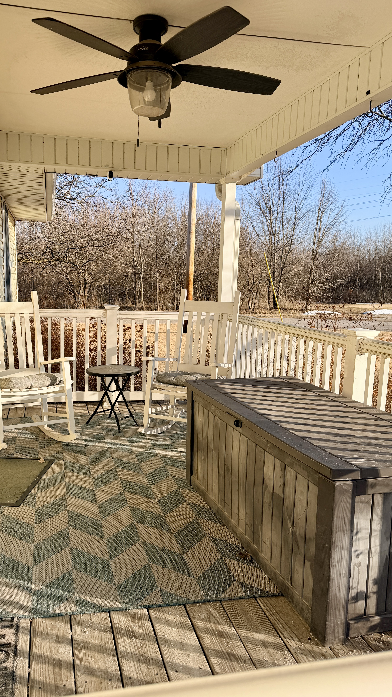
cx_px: 149
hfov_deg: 41.2
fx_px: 517
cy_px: 349
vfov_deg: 67.9
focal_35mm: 28
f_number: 1.78
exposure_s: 1/2801
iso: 80
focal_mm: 6.76
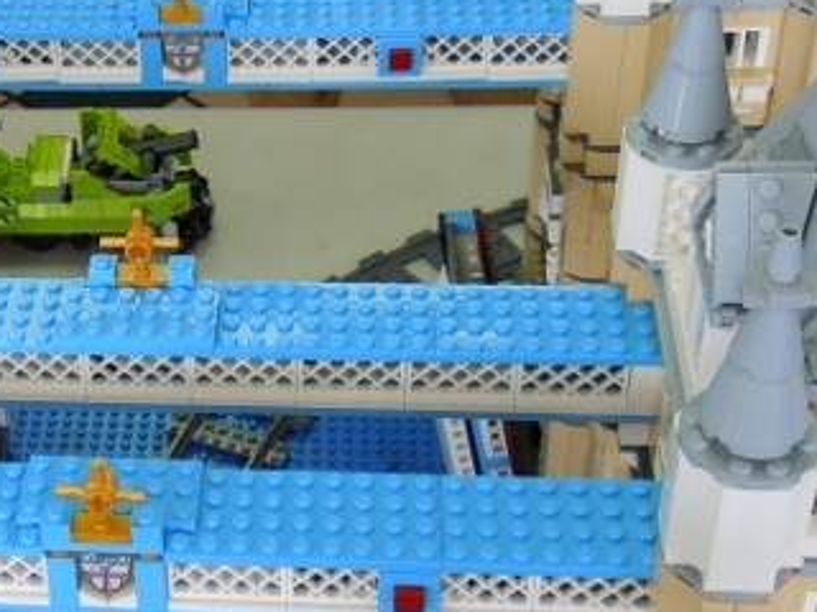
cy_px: 280
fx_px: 1770
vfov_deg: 19.6
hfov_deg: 25.4
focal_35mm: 75
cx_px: 130
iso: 250
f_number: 3.5
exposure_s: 1/60
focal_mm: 5.4
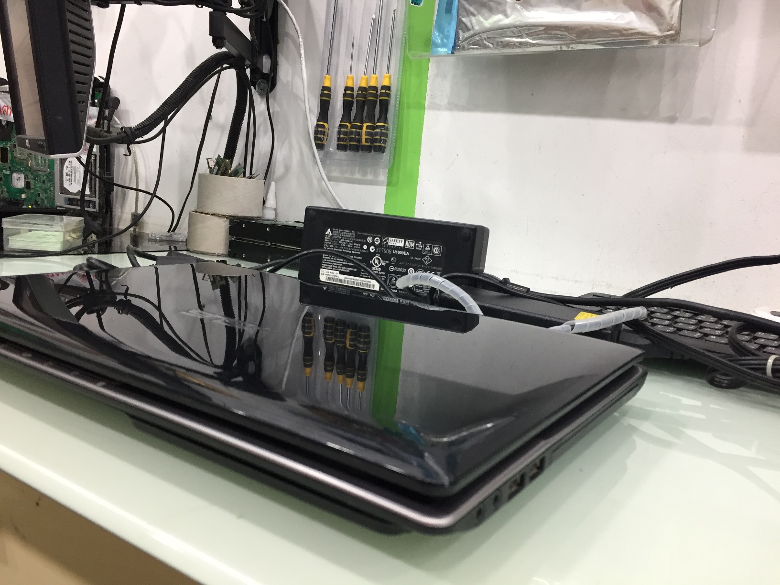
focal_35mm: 29
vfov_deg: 48.2
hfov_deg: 61.7
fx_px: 653
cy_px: 292
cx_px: 390
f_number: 2.2
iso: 125
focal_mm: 4.15
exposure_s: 1/33
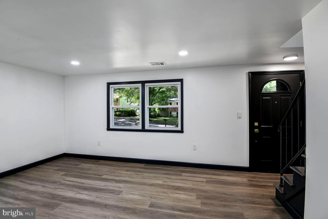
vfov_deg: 73.7
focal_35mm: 16
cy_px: 110
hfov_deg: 96.7
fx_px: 146
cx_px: 164
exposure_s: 1/10
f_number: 8
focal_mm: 16
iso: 200
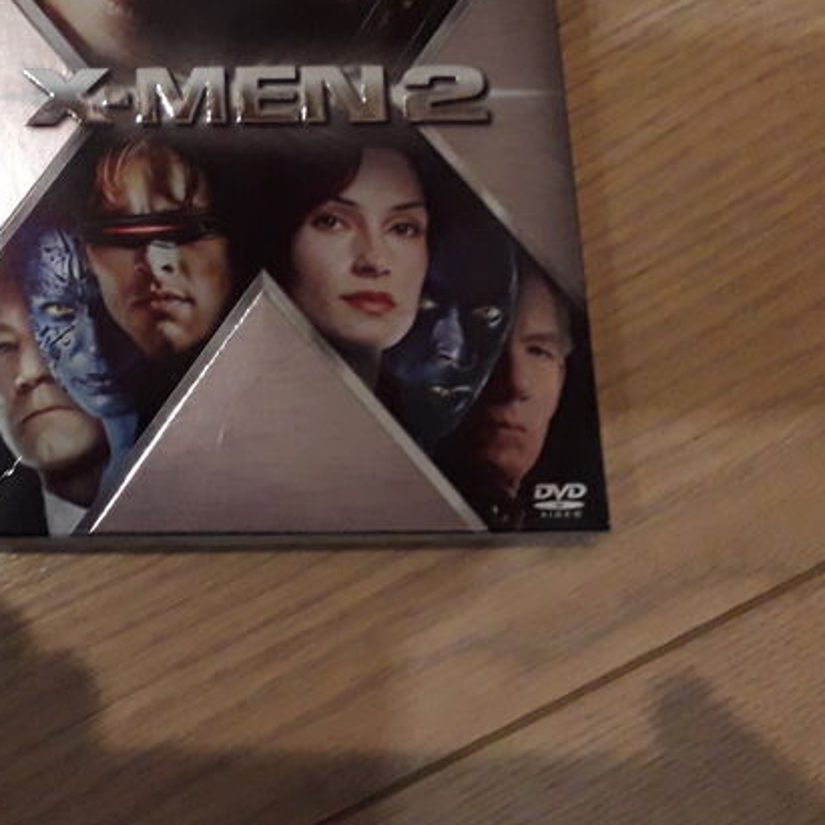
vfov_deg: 28.9
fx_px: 1564
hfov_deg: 27.1
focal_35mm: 58
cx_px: -82
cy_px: 163
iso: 250
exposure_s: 1/25
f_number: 1.9
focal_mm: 3.6
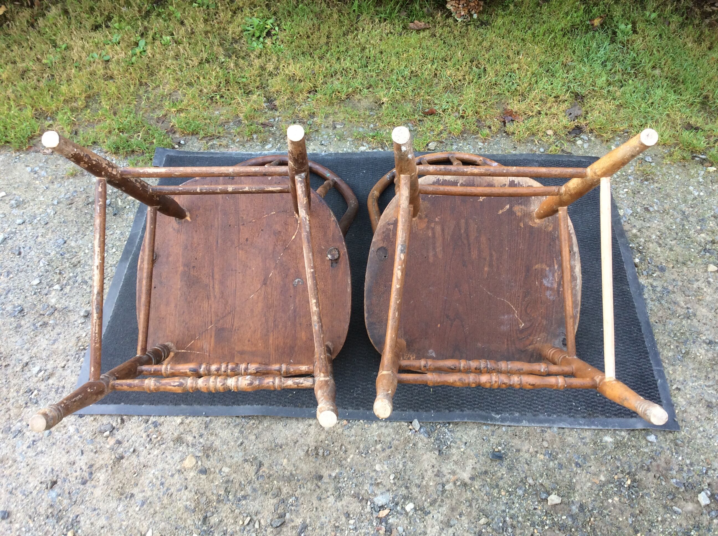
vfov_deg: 44.1
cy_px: 268
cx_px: 359
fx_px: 663
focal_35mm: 32
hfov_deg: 56.9
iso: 32
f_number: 2.4
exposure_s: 1/50
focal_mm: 3.3
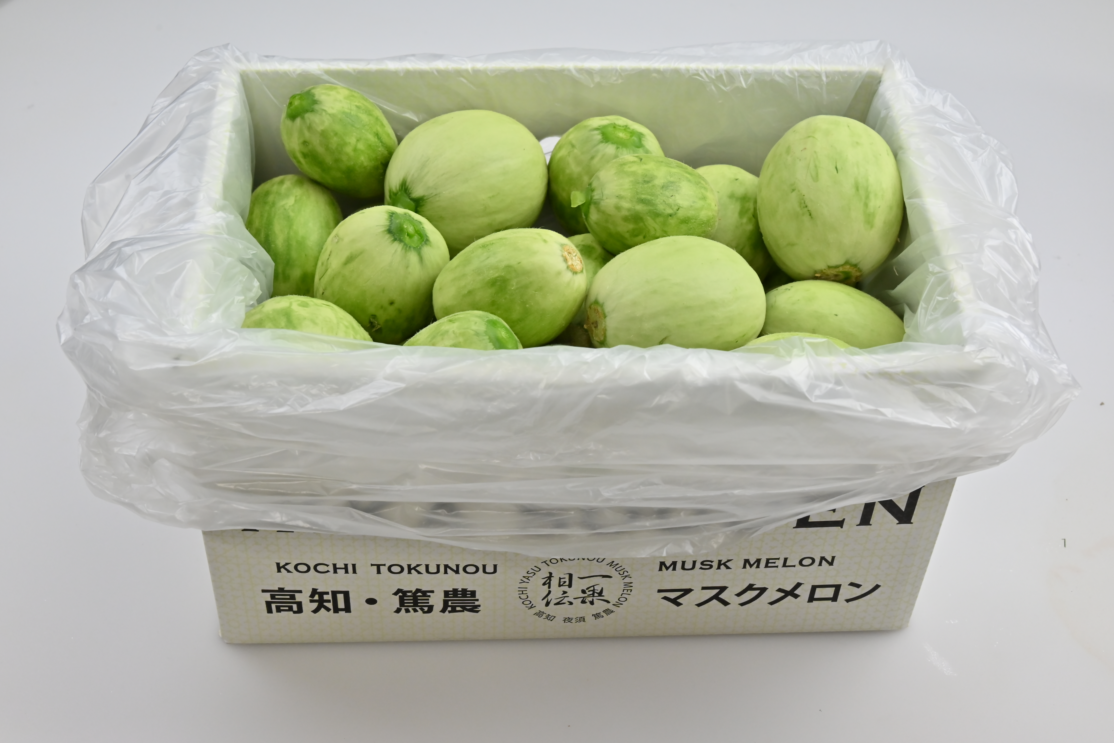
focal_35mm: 47
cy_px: 372
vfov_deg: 28.7
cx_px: 557
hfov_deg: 41.9
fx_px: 1455
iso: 720
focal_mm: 47
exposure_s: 1/50
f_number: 11
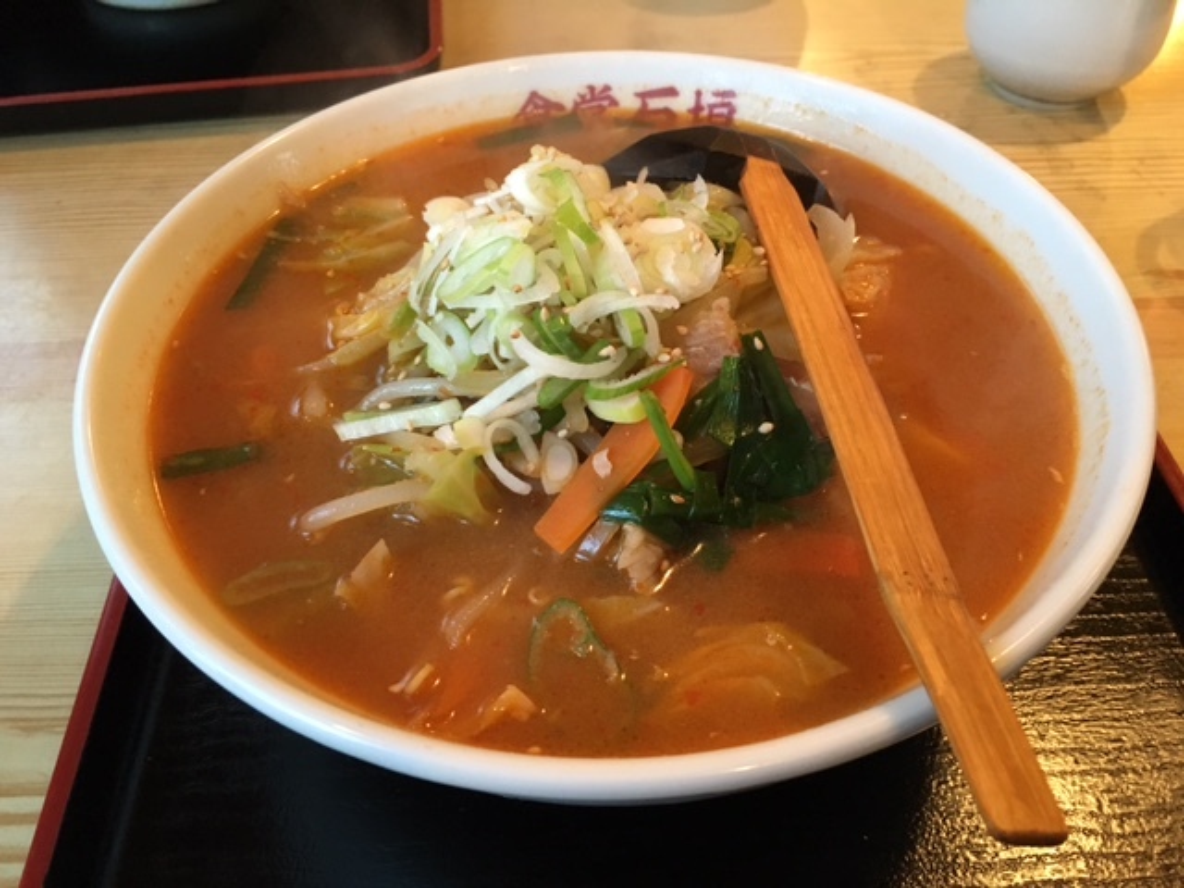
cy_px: 444
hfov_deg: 61.7
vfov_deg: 48.2
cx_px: 592
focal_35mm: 29
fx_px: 992
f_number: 2.2
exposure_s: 1/24
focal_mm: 4.15
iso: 200
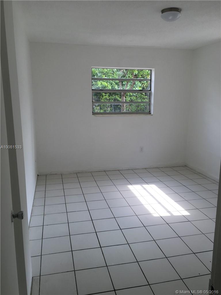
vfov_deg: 61.7
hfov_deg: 48.2
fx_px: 247
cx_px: 110
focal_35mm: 29
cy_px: 148
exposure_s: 1/120
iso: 25
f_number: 2.2
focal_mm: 4.15
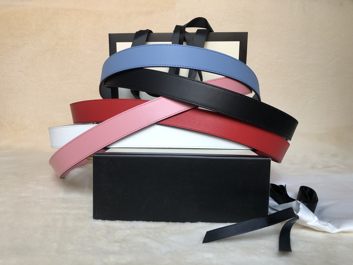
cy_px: 132
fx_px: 286
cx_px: 176
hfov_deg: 63.4
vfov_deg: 49.7
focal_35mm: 28
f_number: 1.8
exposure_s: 1/30
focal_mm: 3.99
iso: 25
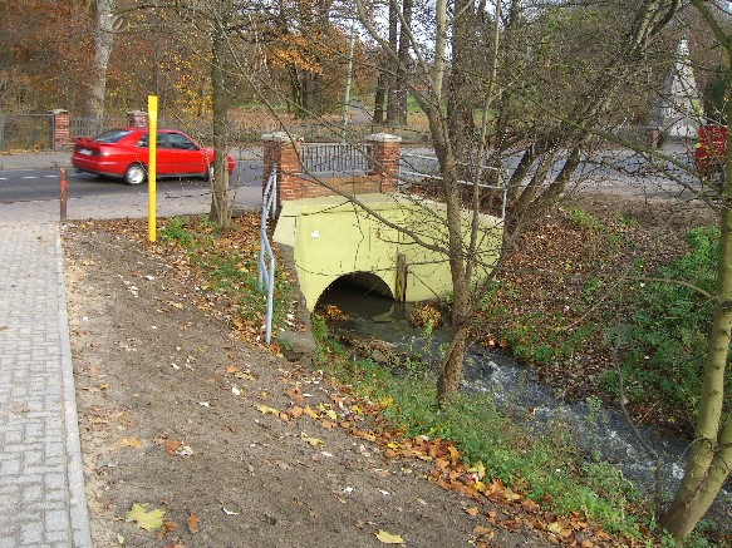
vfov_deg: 37.7
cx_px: 366
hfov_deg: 49.0
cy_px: 274
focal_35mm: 38
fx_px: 803
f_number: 2.8
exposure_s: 1/160
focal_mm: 7.9
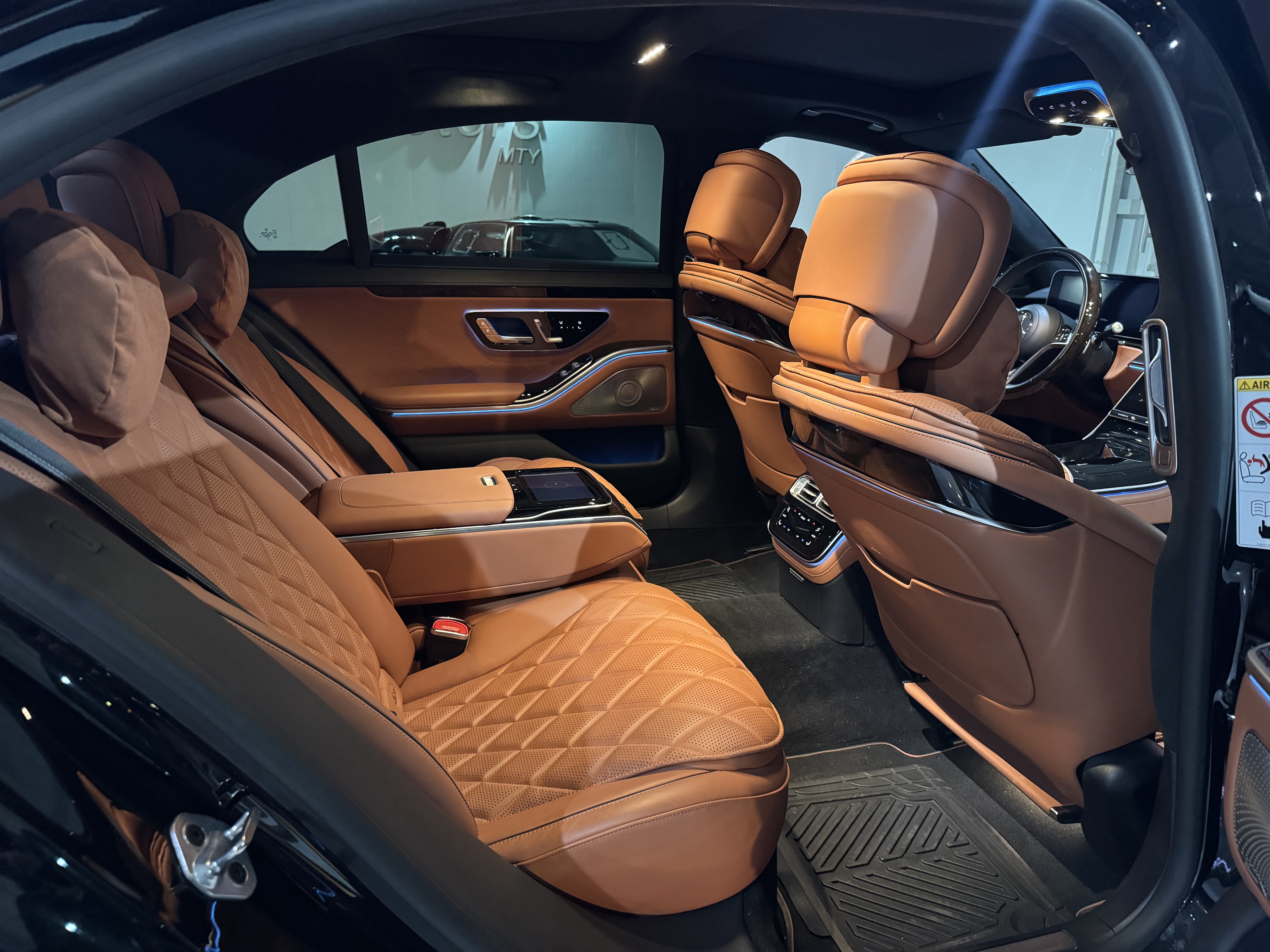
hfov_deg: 71.6
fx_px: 881
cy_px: 476
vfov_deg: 56.8
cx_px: 635
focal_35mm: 24
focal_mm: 6.76
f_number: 1.78
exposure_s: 1/30
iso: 800
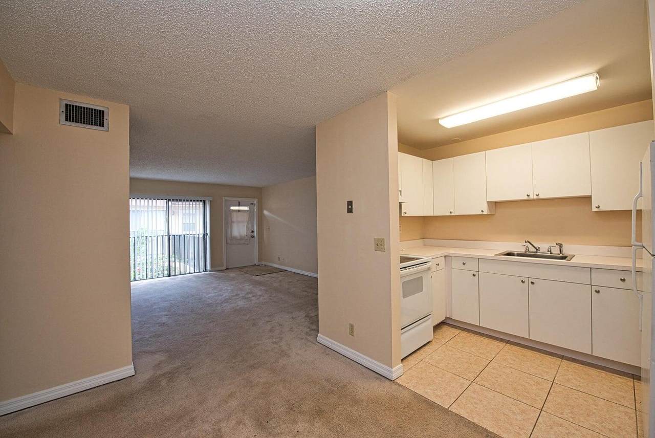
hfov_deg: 104.2
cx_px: 328
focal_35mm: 14
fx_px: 255
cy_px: 219
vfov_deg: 81.3
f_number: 7.1
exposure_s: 1/100
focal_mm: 14
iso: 800
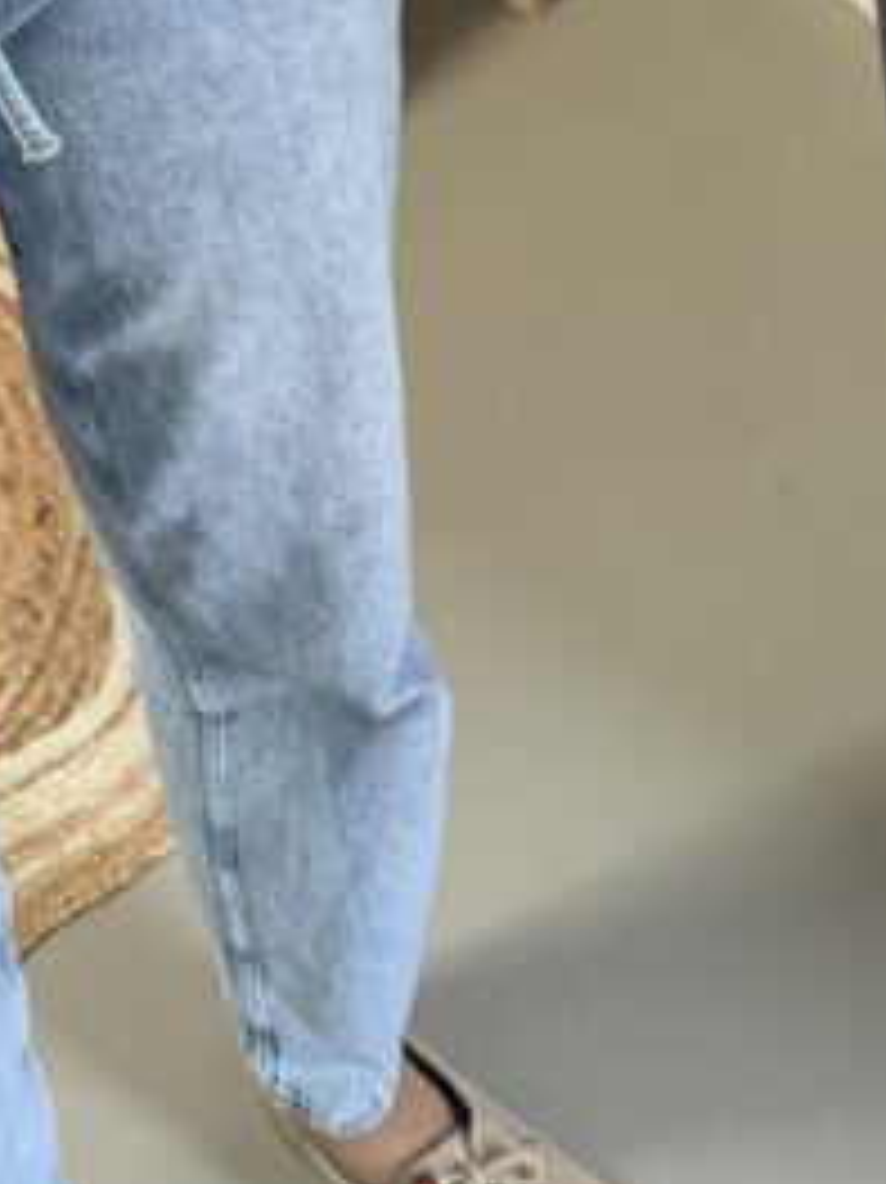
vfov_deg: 21.2
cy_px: -549
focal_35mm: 79
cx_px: -427
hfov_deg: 17.0
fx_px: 2698
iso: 400
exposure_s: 1/60
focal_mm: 4.25
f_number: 1.8
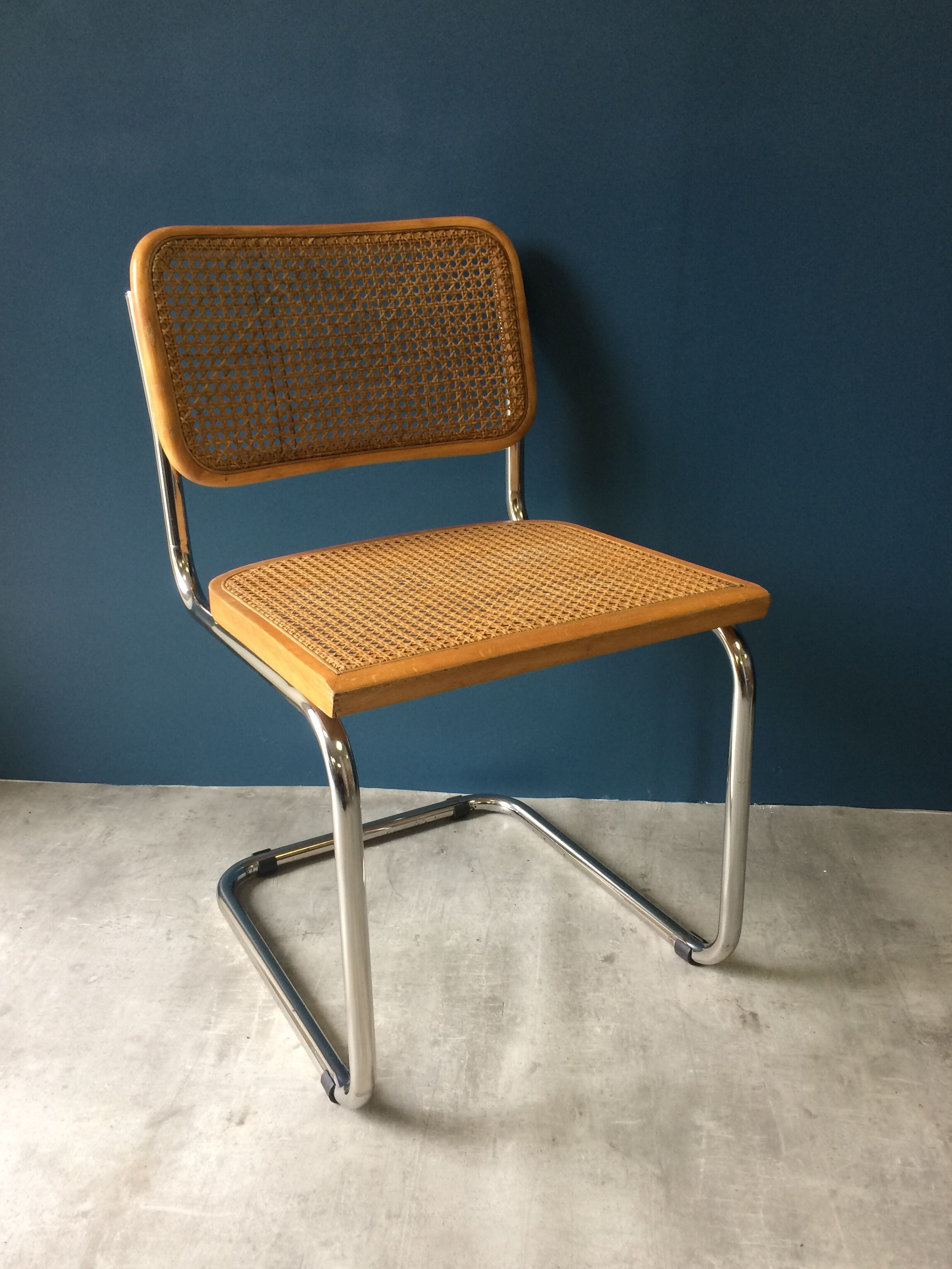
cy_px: 651
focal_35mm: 31
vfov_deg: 58.3
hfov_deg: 45.4
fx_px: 1137
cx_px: 468
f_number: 2.2
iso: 40
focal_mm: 4.15
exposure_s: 1/33
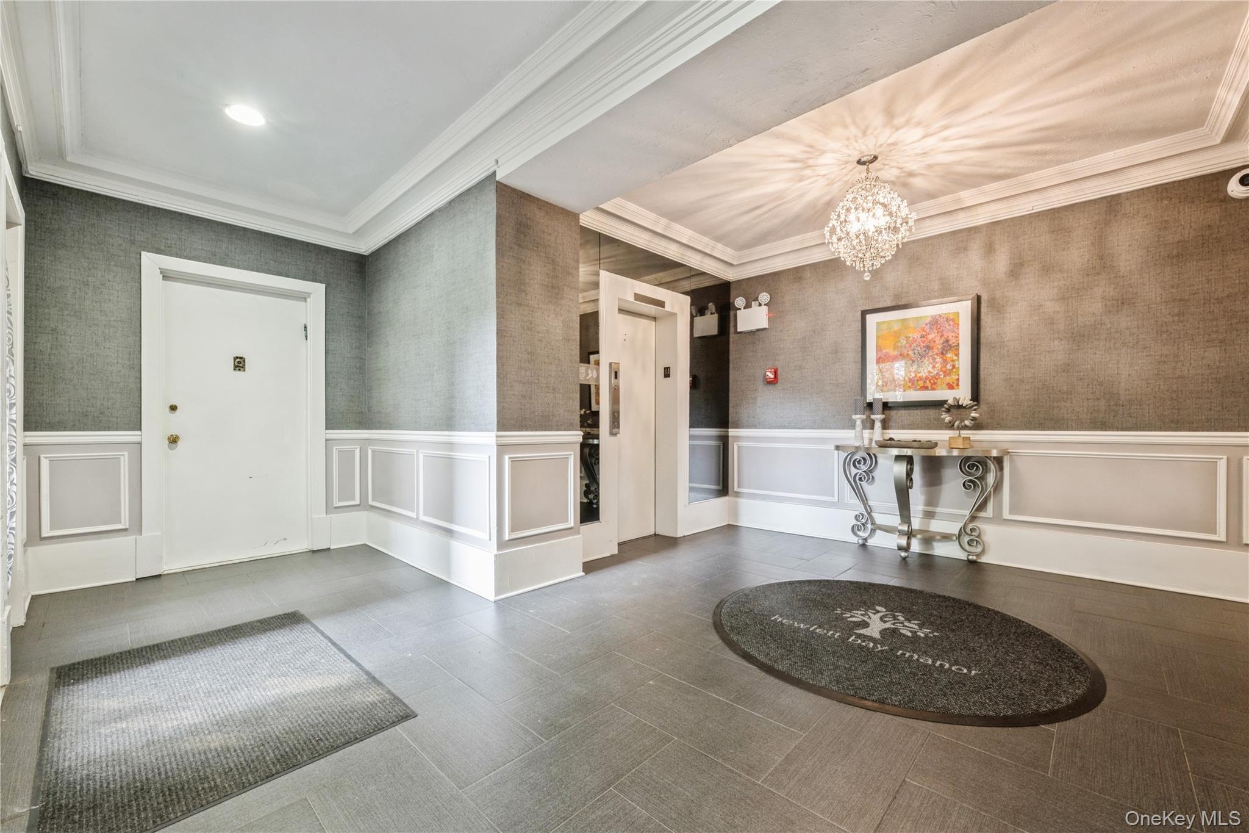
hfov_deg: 104.3
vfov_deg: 81.2
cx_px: 624
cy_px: 416
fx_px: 486
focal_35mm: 14
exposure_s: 1/1.67
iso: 400
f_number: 11
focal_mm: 14
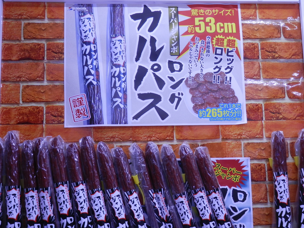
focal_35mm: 40
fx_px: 351
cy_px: 114
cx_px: 152
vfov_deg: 36.0
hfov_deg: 46.8
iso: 80
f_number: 3.7
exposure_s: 1/80
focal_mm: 7.3
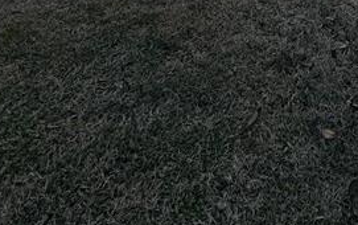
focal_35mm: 42
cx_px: 299
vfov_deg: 19.8
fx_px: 410
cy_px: -204
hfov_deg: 44.3
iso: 50
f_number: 2.2
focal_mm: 2.22
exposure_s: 1/1477
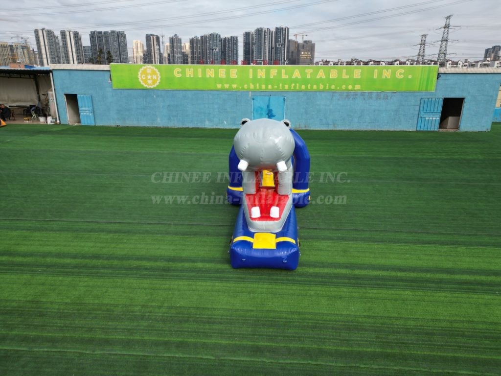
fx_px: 347
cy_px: 188
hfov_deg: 71.6
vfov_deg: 56.8
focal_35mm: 24
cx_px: 250
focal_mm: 6.72
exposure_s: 1/2500
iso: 110
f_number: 1.7
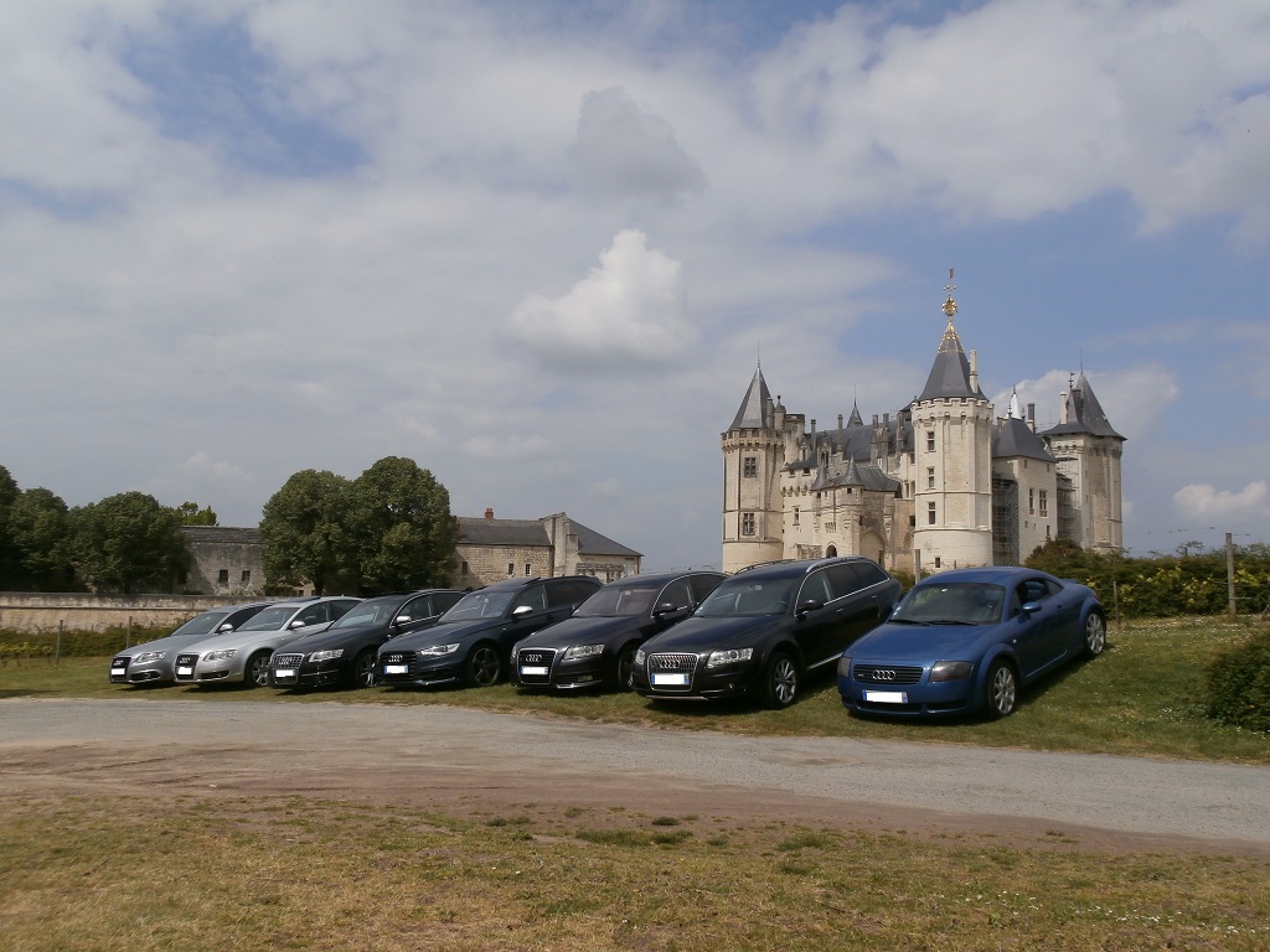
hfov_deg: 60.0
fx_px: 1101
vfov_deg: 46.8
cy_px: 476
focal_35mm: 30
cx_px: 635
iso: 100
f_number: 8.9
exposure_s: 1/400
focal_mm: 5.36
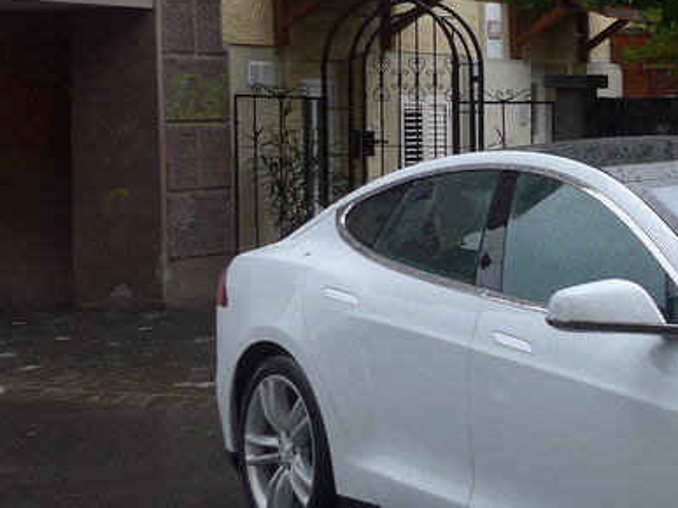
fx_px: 1762
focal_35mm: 90
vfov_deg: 16.4
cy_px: 245
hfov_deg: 19.4
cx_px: 979
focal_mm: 6
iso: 80
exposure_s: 1/200
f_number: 2.8
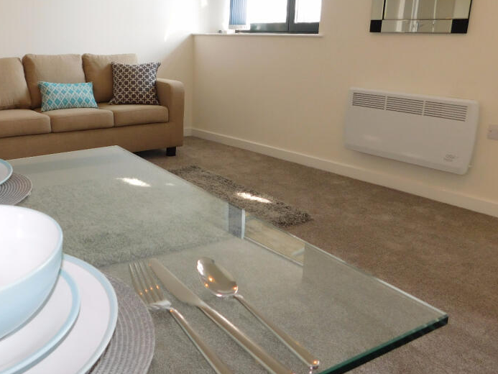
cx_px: 147
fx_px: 489
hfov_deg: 52.4
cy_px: 157
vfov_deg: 41.7
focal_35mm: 34
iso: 125
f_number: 3
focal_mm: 4
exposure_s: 1/50
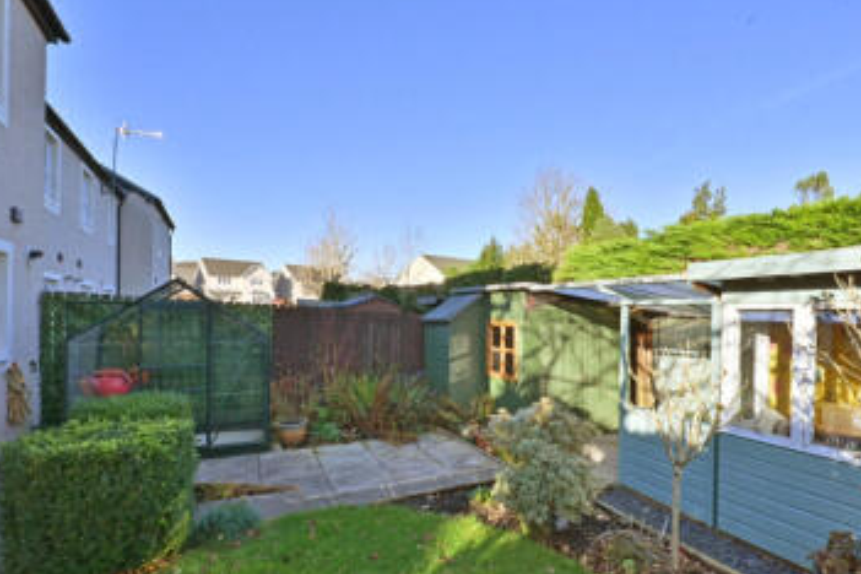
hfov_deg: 86.7
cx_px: 471
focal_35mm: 19
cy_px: 320
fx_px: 454
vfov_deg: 64.4
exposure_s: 1/250
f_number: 22
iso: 2500
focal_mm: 14
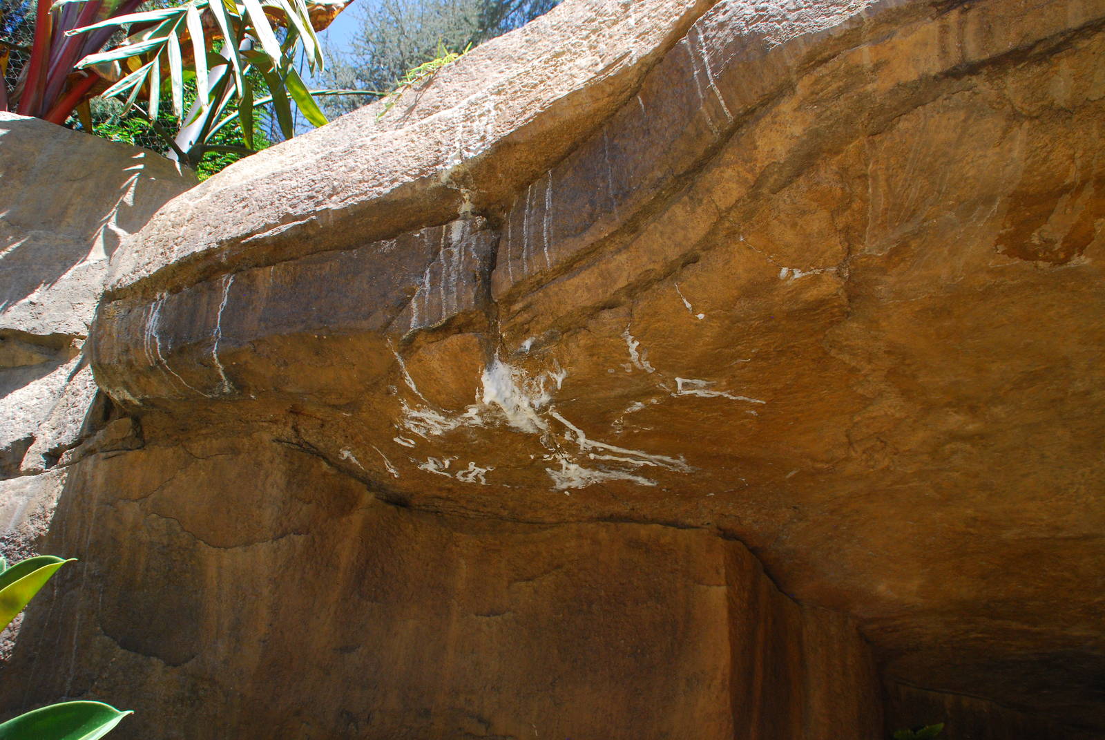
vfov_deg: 48.0
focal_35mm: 27
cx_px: 552
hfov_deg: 67.3
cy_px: 370
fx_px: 830
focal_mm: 18
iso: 500
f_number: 8
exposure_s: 1/250
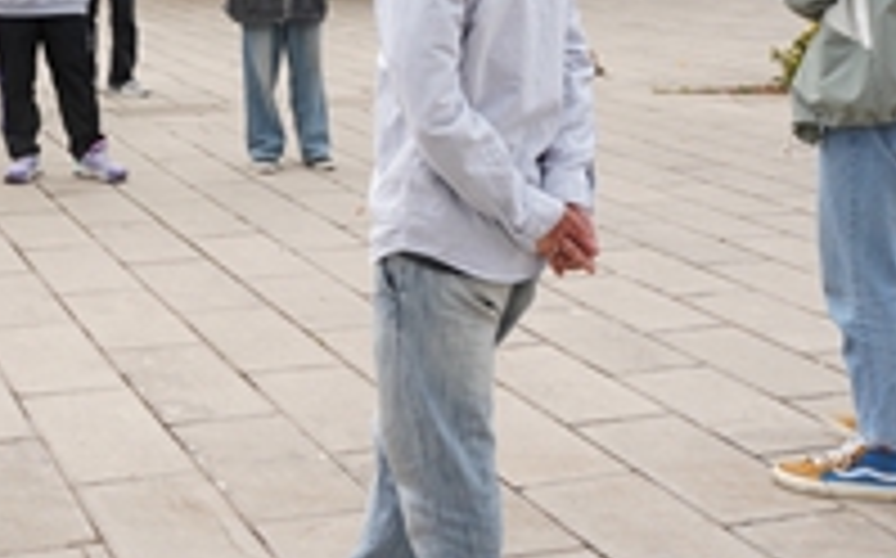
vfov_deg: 19.2
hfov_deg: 30.4
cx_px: 171
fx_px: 1605
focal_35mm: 66
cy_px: 9
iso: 640
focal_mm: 25.7
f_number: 16
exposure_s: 1/30
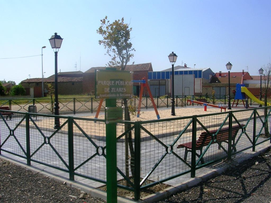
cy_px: 102
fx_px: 297
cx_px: 136
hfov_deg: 49.0
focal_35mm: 38
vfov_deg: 37.7
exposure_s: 1/403
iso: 50
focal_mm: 5.8
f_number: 5.6
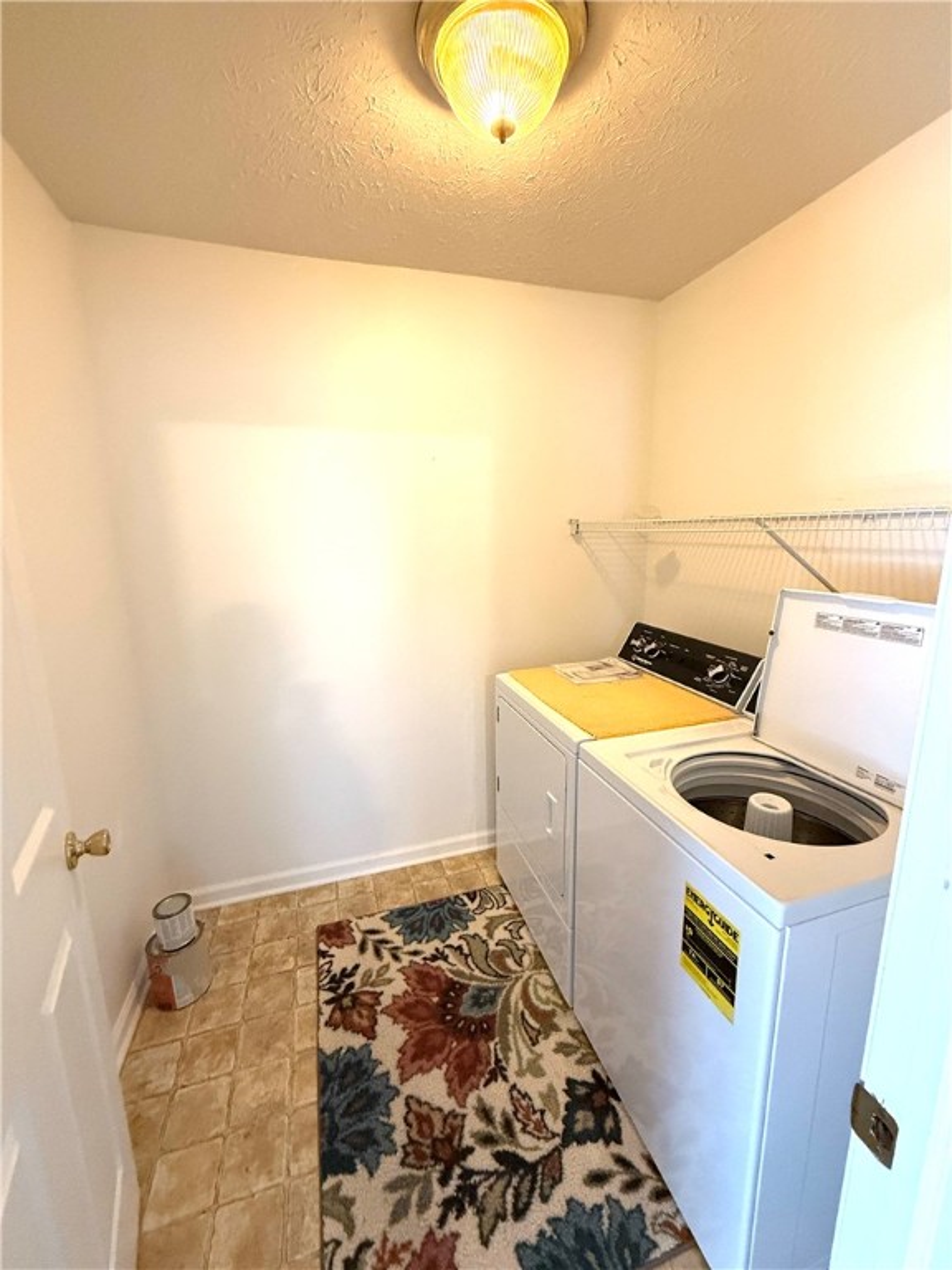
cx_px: 476
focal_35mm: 14
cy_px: 635
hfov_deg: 85.7
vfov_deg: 102.1
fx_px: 513
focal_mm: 2.22
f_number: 2.2
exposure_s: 1/60
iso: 500
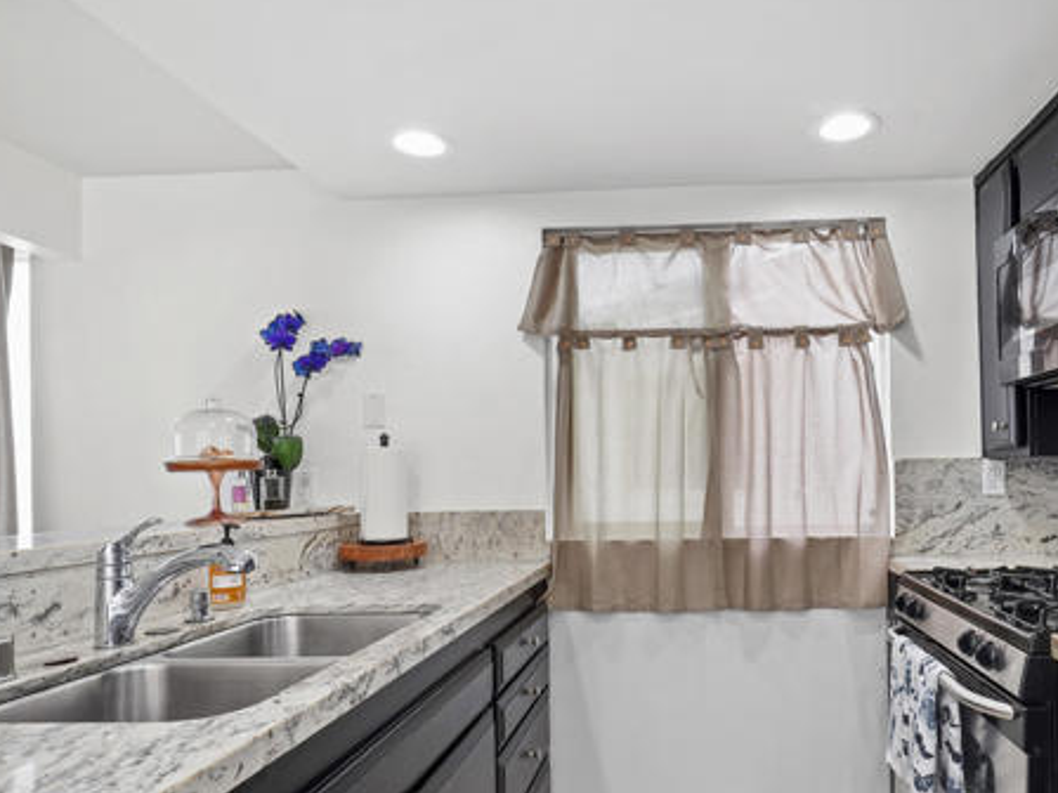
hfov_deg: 74.5
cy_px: 468
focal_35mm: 22
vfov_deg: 60.7
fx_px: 672
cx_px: 687
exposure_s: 1/30
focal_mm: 16
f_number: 9
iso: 2000
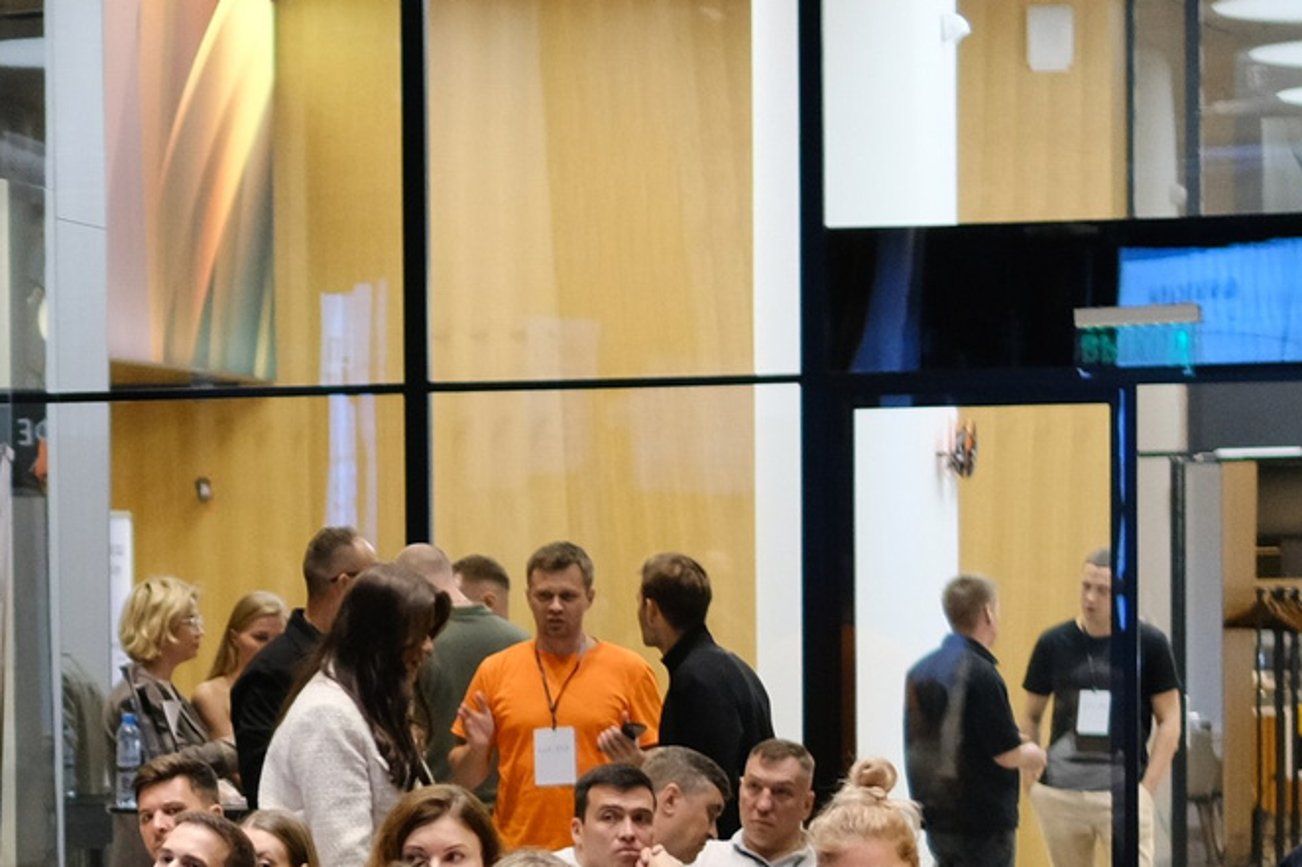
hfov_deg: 11.5
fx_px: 6291
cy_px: 1098
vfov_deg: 7.8
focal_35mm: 174
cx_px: -384
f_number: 1.4
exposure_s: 1/125
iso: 800
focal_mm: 30
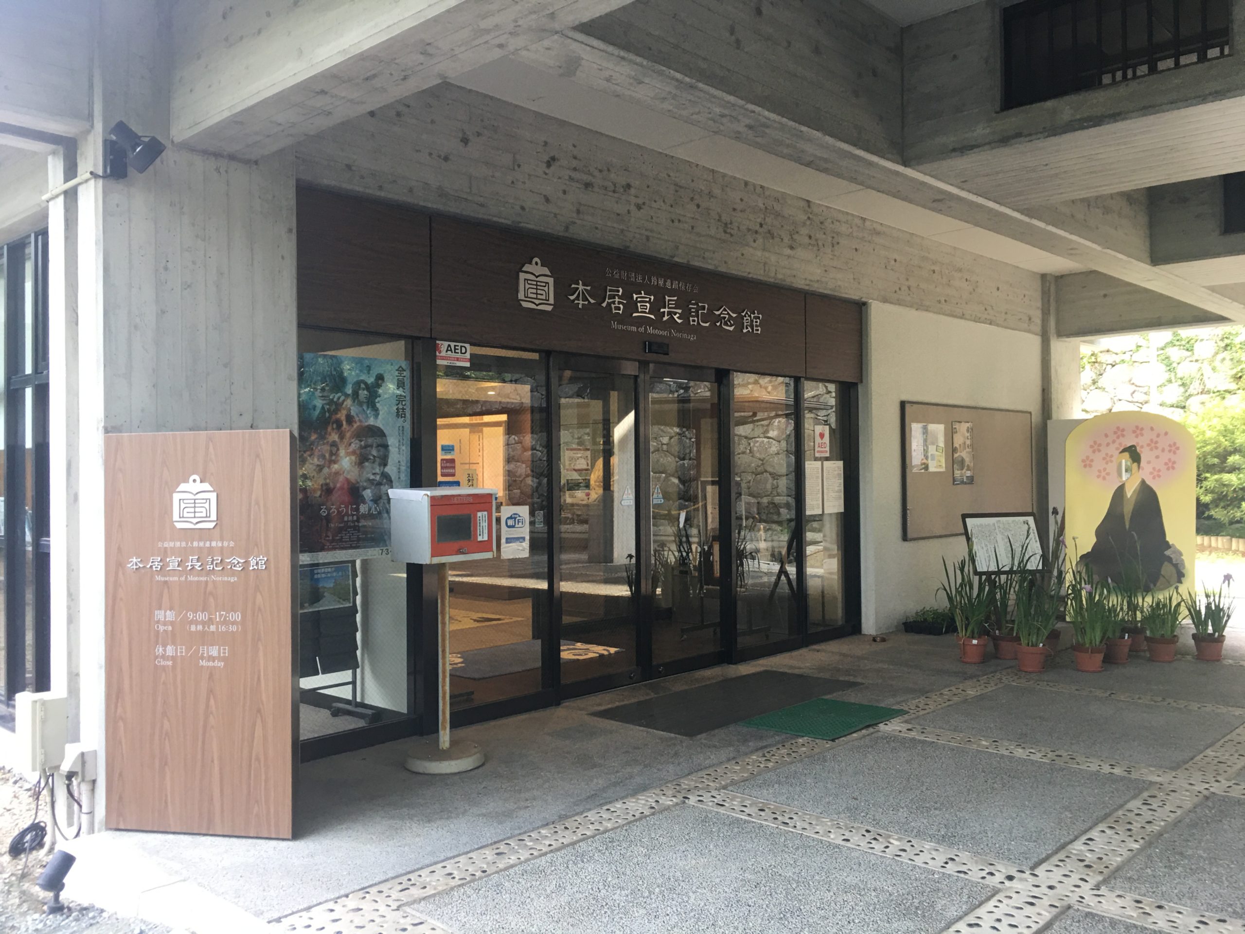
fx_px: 1043
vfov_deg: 48.2
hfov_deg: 61.7
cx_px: 622
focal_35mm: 29
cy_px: 467
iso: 32
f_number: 2.2
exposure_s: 1/30
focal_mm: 4.15
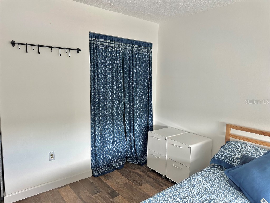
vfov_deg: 56.8
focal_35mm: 24
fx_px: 187
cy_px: 102
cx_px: 135
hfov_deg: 71.6
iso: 250
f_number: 1.78
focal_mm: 6.86
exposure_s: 1/119
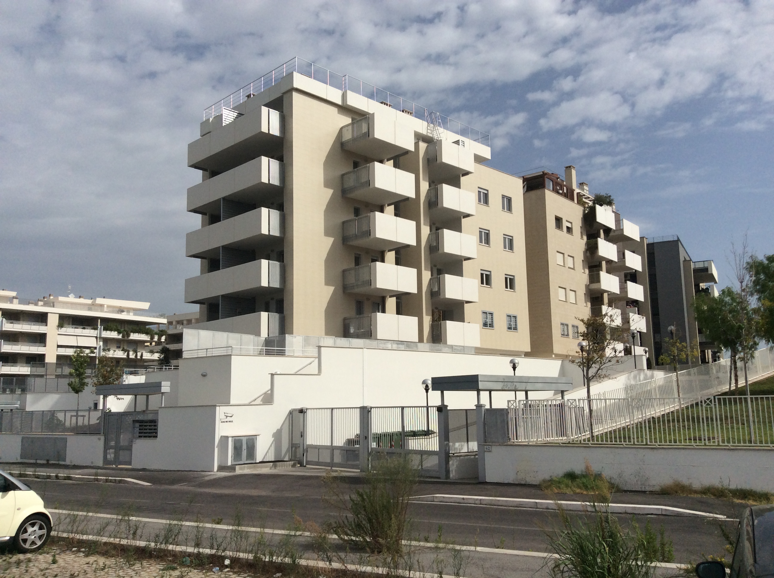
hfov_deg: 56.9
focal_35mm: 32
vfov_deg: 44.1
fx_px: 714
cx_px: 387
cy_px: 289
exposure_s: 1/4098
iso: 32
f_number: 2.4
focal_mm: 3.3
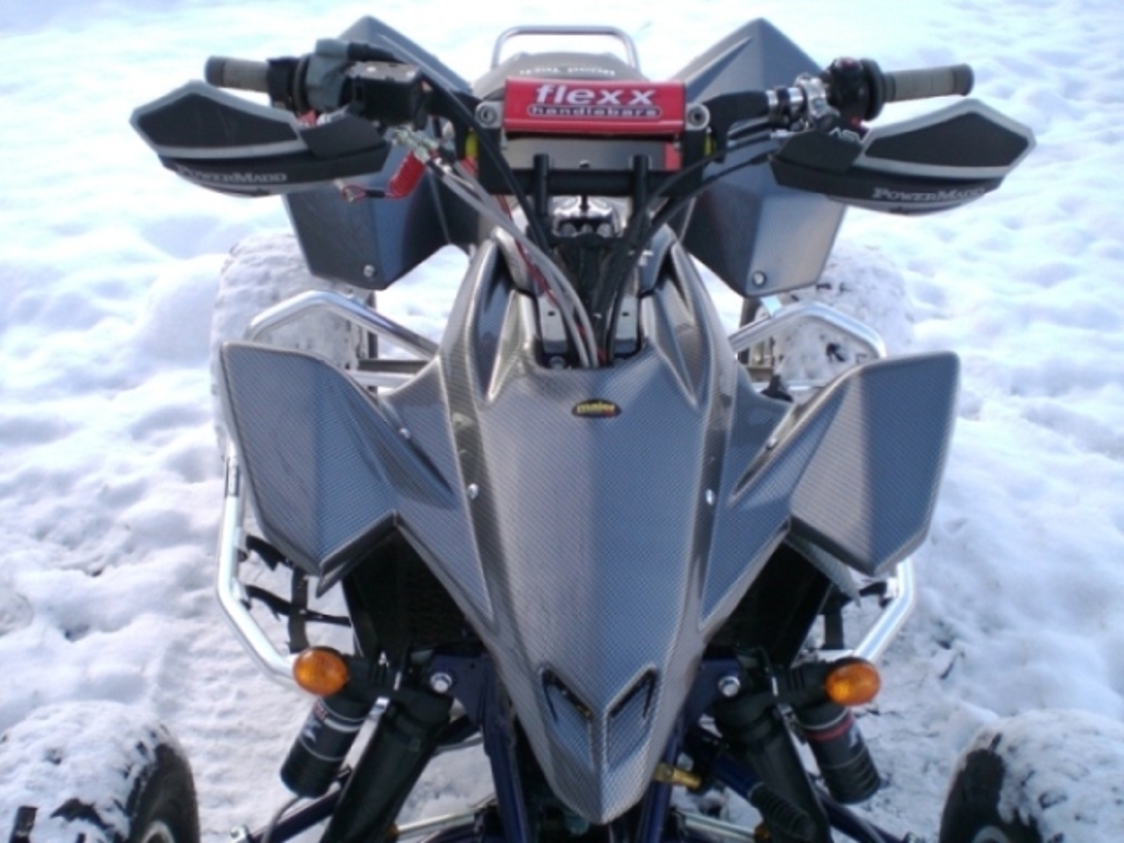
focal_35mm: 38
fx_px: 1234
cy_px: 422
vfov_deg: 37.7
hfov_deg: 49.0
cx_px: 562
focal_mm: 6.3
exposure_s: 1/200
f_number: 3.1
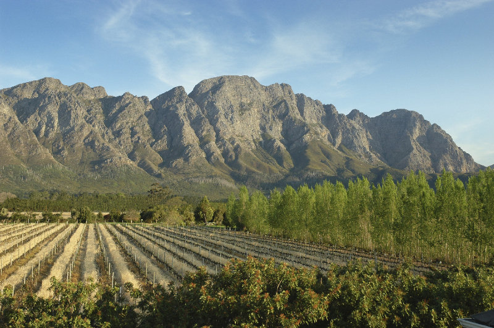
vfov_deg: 28.9
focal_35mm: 46
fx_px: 637
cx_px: 247
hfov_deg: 42.4
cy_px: 164
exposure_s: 1/50
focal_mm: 31
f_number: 7.1
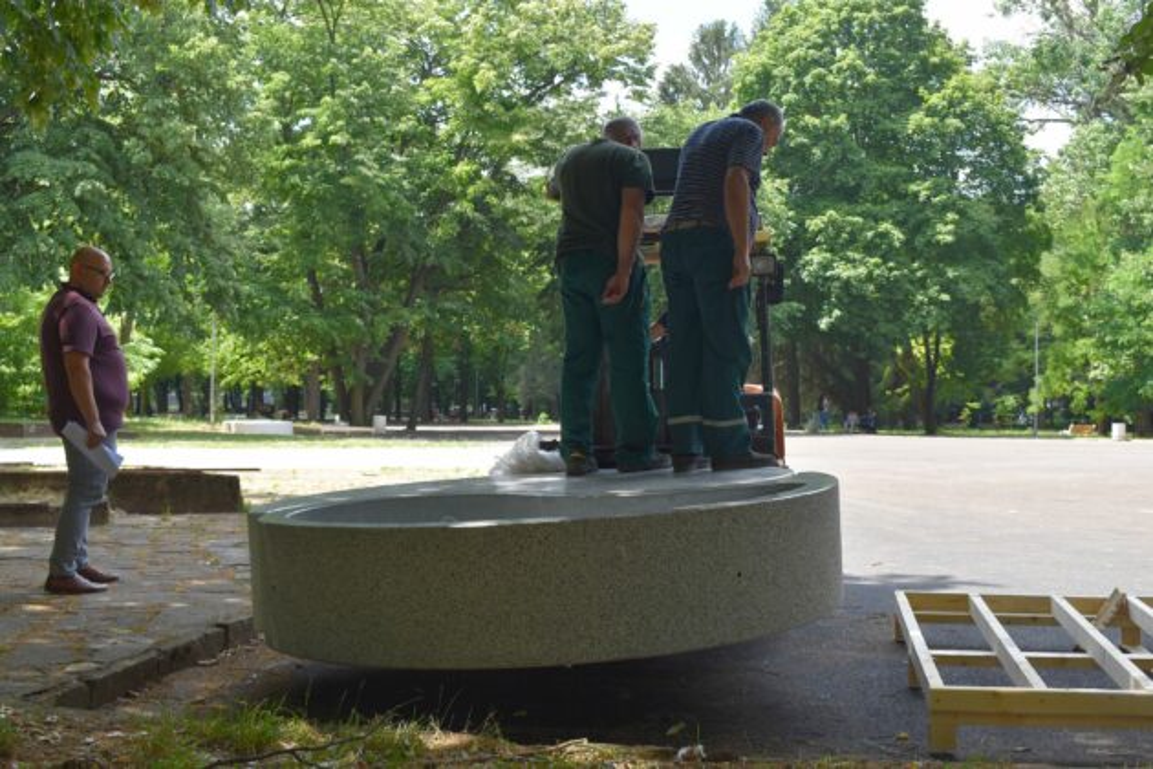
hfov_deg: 45.0
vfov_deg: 30.8
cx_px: 576
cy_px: 384
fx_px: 1393
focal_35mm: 44
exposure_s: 1/250
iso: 200
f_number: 6.3
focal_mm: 29
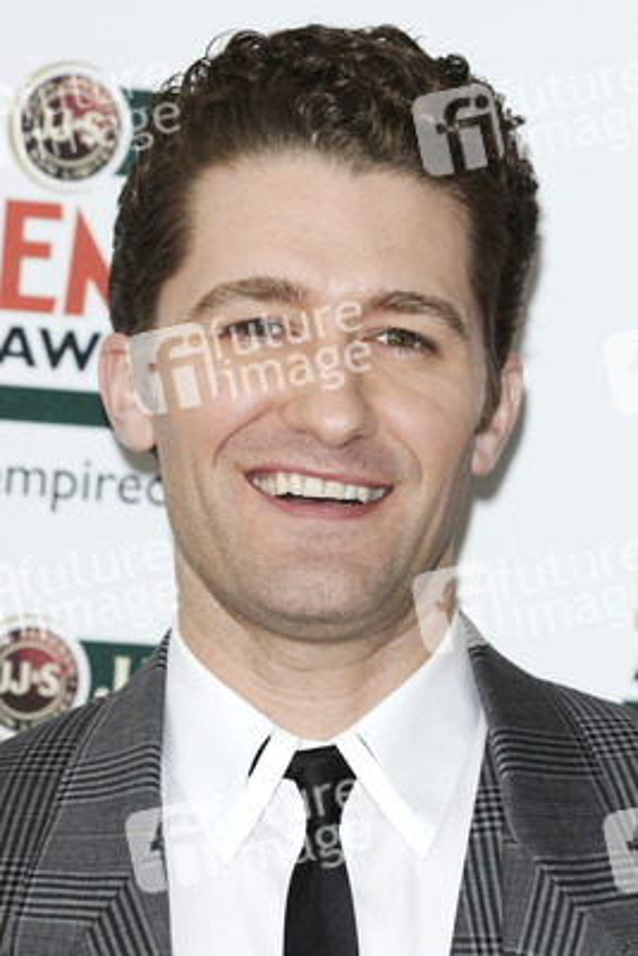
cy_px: 478
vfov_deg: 10.2
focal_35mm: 202
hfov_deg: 6.8
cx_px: 319
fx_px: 5378
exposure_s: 1/200
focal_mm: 135
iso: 200
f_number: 4.5
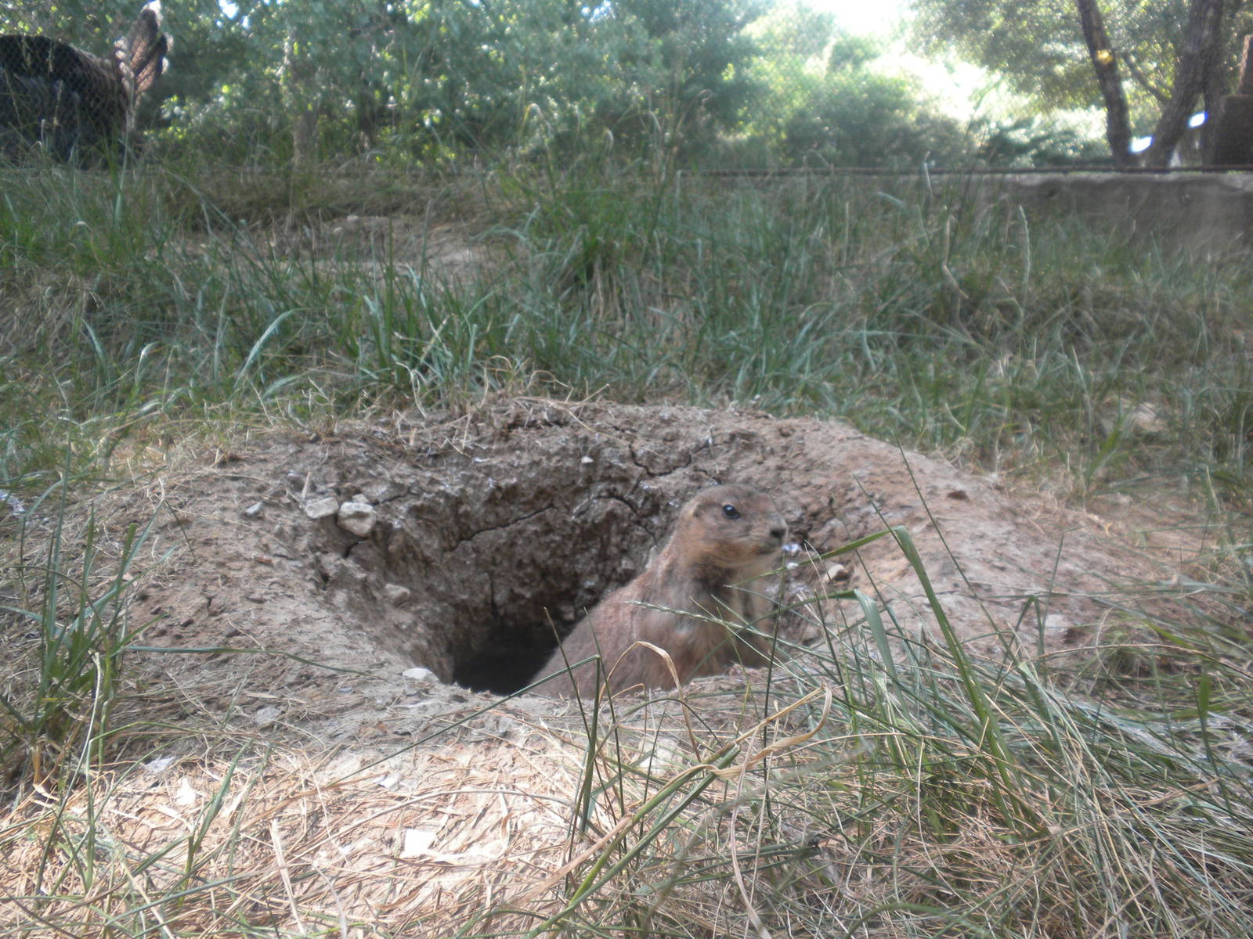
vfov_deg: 38.7
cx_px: 626
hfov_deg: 50.1
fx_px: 1339
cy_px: 470
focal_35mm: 37
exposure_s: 1/51
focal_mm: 6.6
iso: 79
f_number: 3.5
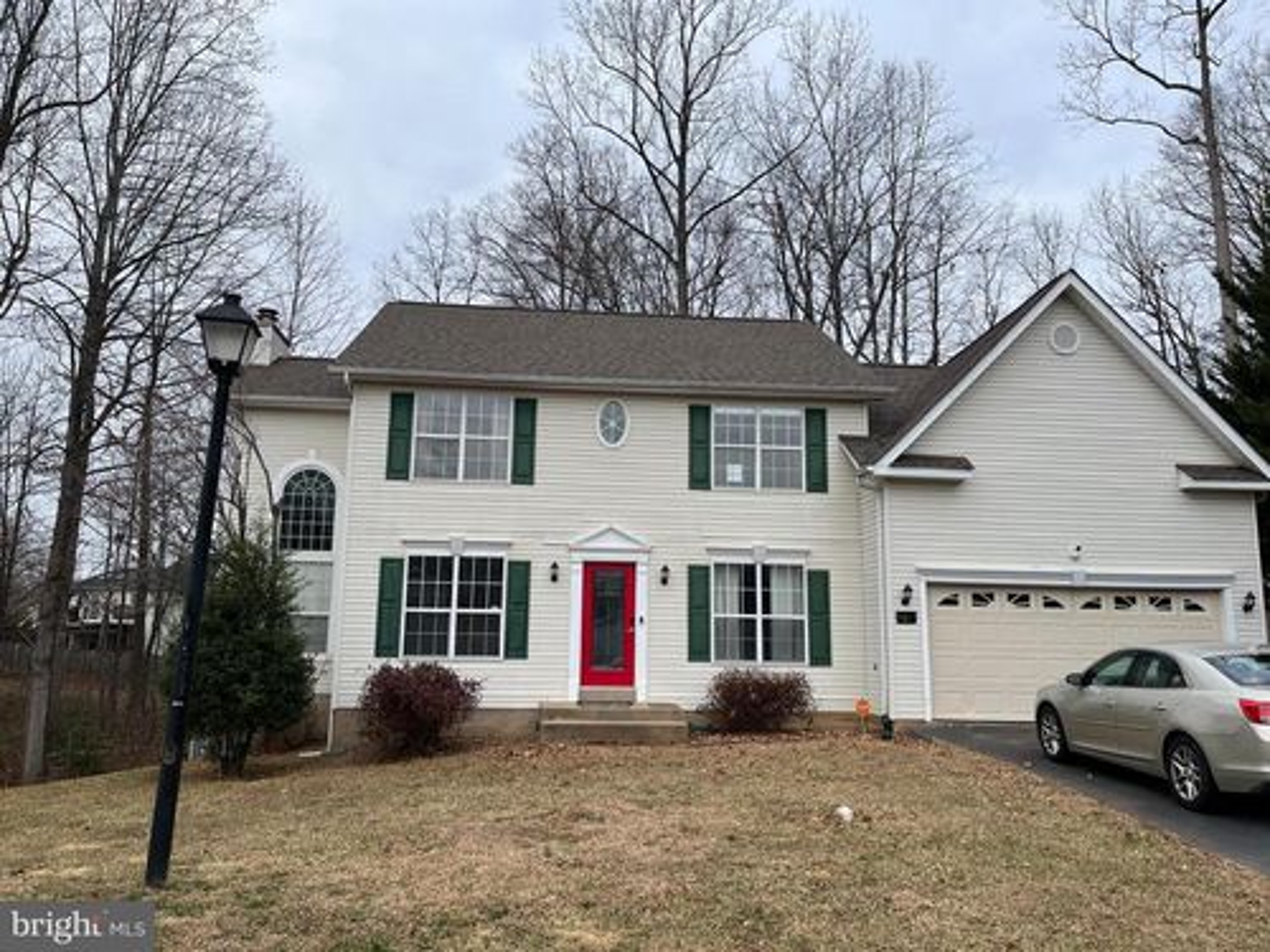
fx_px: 954
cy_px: 476
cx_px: 635
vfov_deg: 53.1
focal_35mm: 26
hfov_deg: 67.3
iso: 50
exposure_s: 1/2062
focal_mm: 5.1
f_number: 1.6
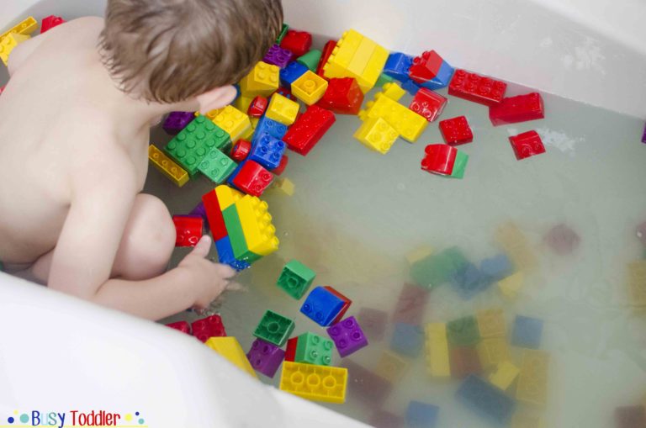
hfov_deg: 37.9
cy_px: 214
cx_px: 323
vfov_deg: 25.7
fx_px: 940
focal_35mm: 52
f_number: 3.2
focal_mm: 35
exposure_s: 1/100
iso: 1600
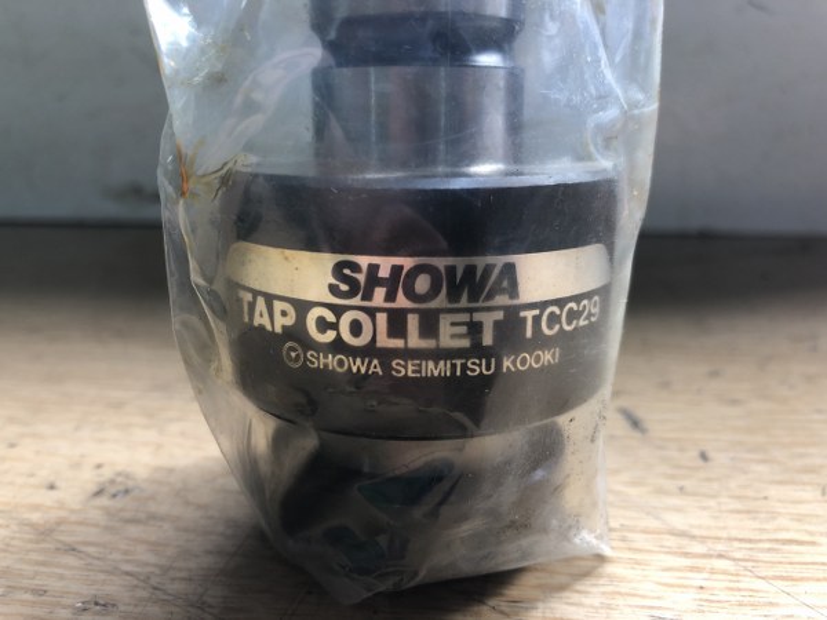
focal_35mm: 28
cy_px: 310
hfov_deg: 63.4
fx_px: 669
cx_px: 414
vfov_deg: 49.7
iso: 25
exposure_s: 1/40
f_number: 1.8
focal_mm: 3.99
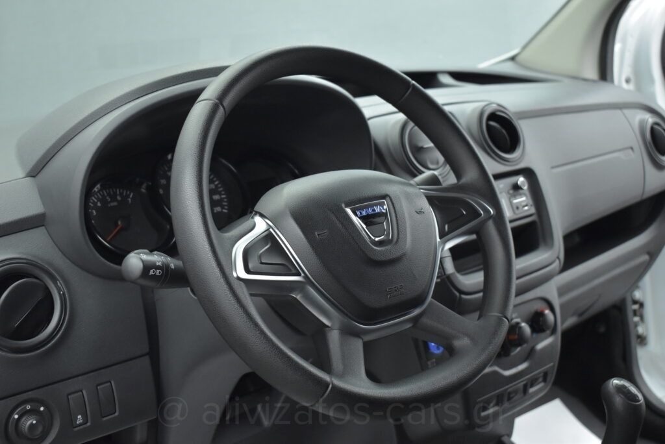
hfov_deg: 42.3
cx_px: 332
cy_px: 222
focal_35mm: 46
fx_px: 859
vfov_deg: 29.0
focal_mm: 31
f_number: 4.2
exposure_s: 1/50
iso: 1600
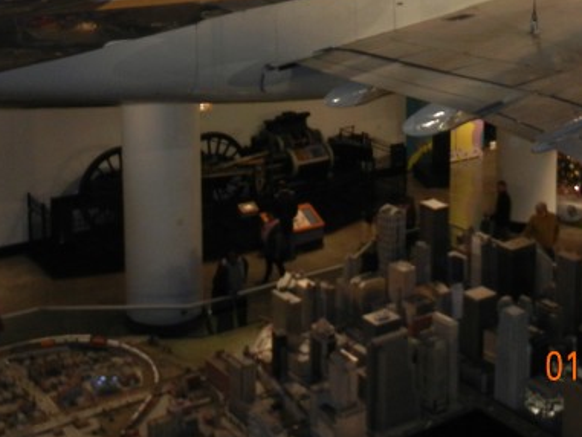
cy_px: 3
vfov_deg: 22.4
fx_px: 1060
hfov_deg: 30.7
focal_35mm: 63
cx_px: 310
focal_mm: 5.4
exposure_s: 1/30
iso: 400
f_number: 3.5
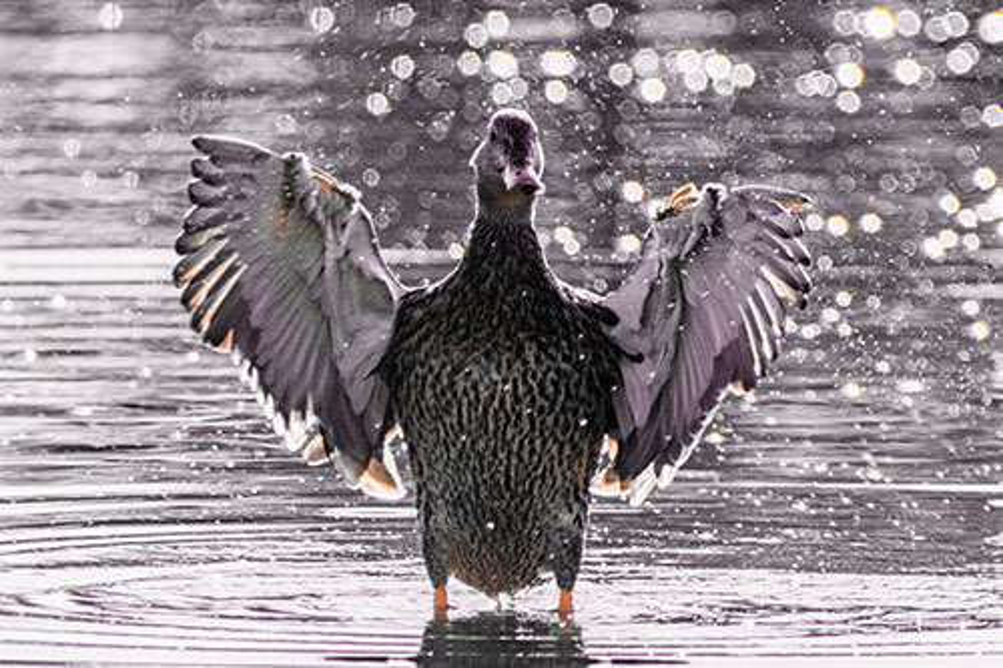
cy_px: 334
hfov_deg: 2.2
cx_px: 502
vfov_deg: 1.4
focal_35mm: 950
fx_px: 26458
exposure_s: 1/2500
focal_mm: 950
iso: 2000
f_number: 12
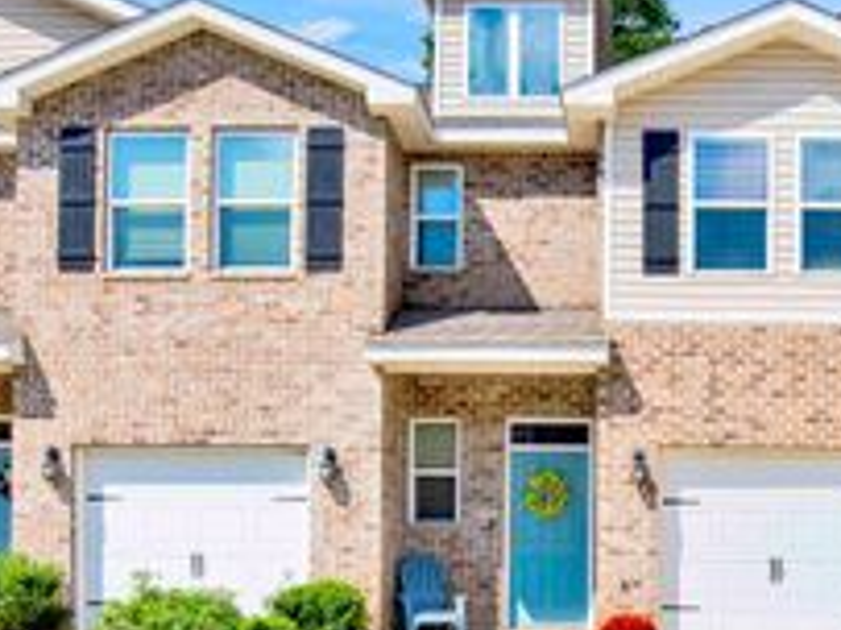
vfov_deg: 27.2
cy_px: 537
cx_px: 609
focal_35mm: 52
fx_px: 1263
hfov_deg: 36.2
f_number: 11
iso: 200
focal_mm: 22
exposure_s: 1/320
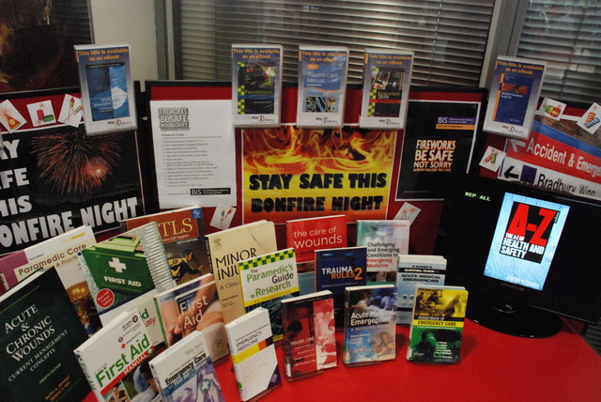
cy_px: 201
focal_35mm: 27
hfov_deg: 67.3
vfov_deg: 48.0
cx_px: 300
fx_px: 451
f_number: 5
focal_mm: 18
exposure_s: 1/100
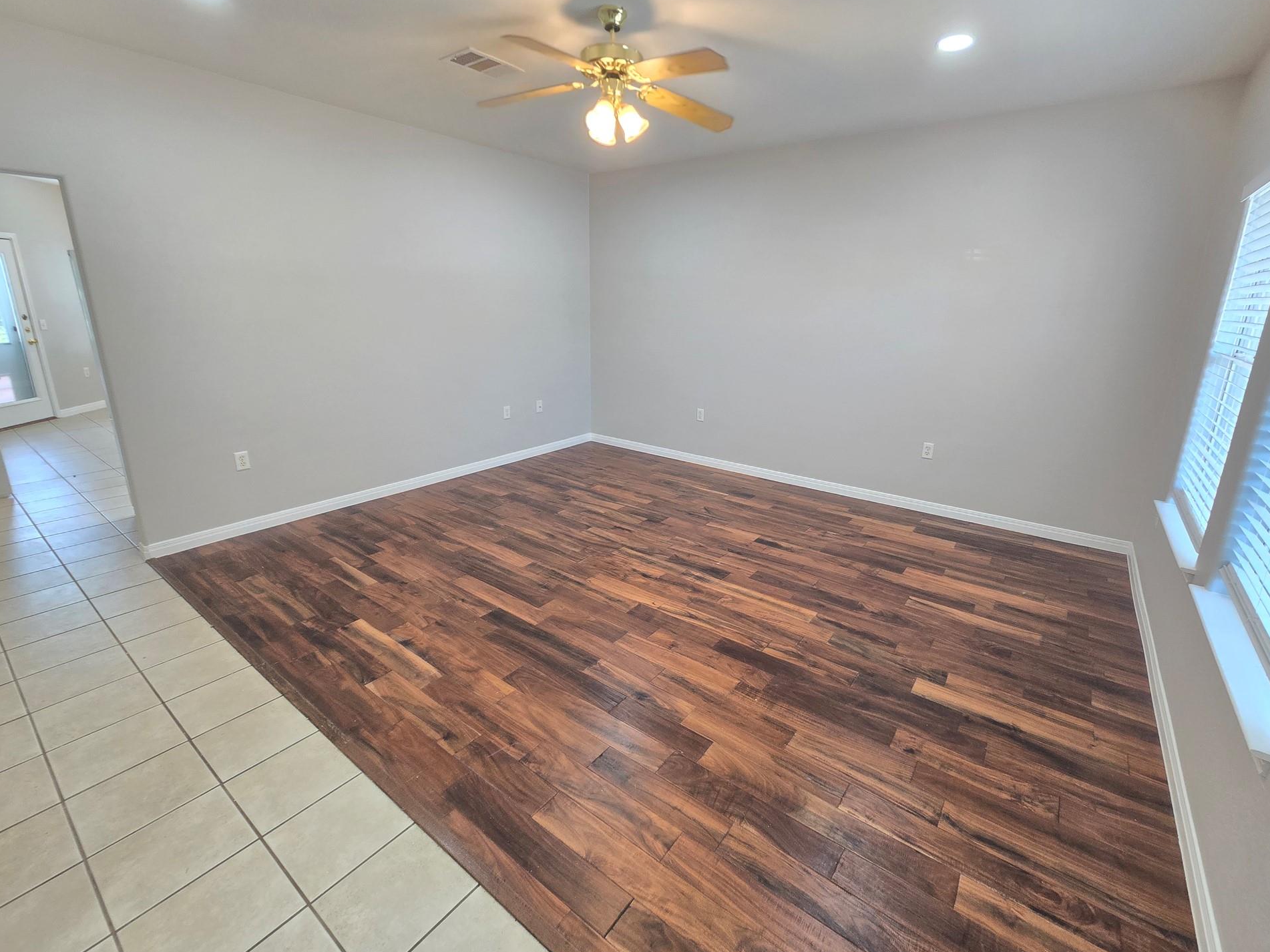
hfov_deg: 102.0
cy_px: 449
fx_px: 514
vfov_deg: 85.6
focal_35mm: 14
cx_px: 660
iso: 250
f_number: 2.2
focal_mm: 2.2
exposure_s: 1/60
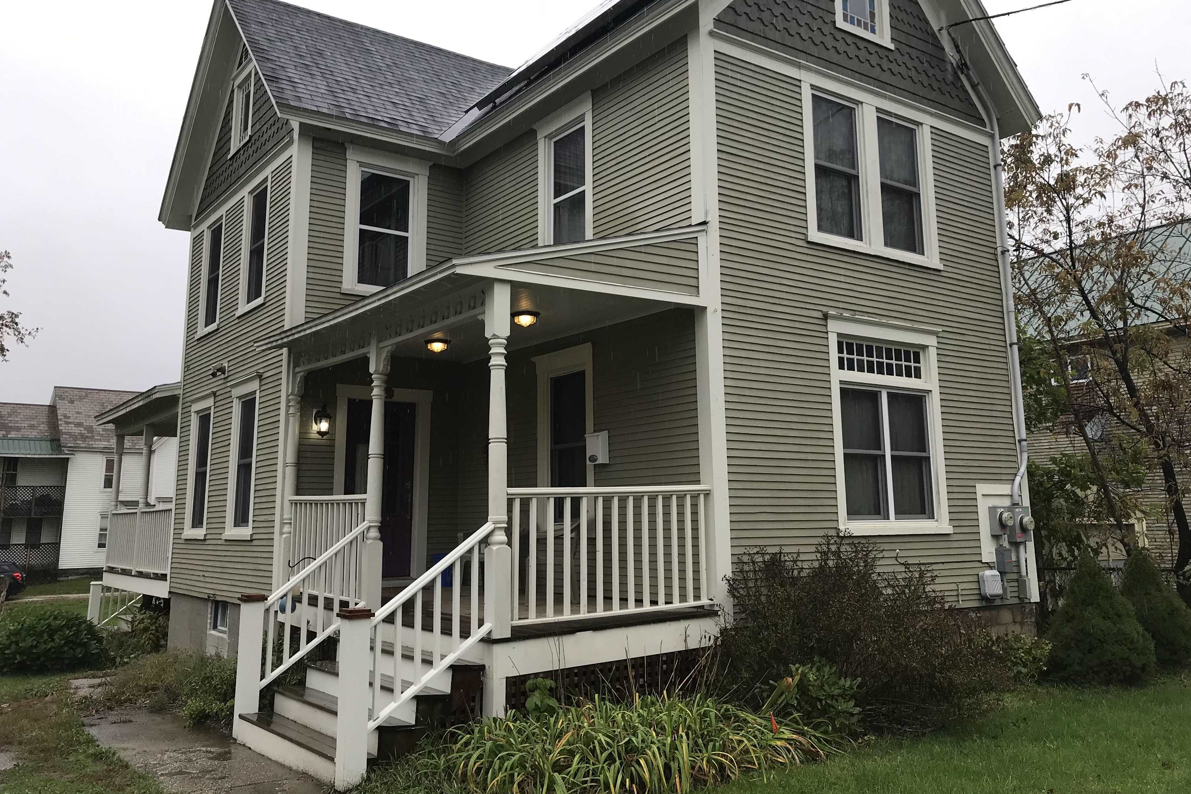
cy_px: 342
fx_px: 992
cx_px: 605
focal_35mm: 30
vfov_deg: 43.5
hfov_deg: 61.9
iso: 20
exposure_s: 1/281
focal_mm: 3.99
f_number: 1.8
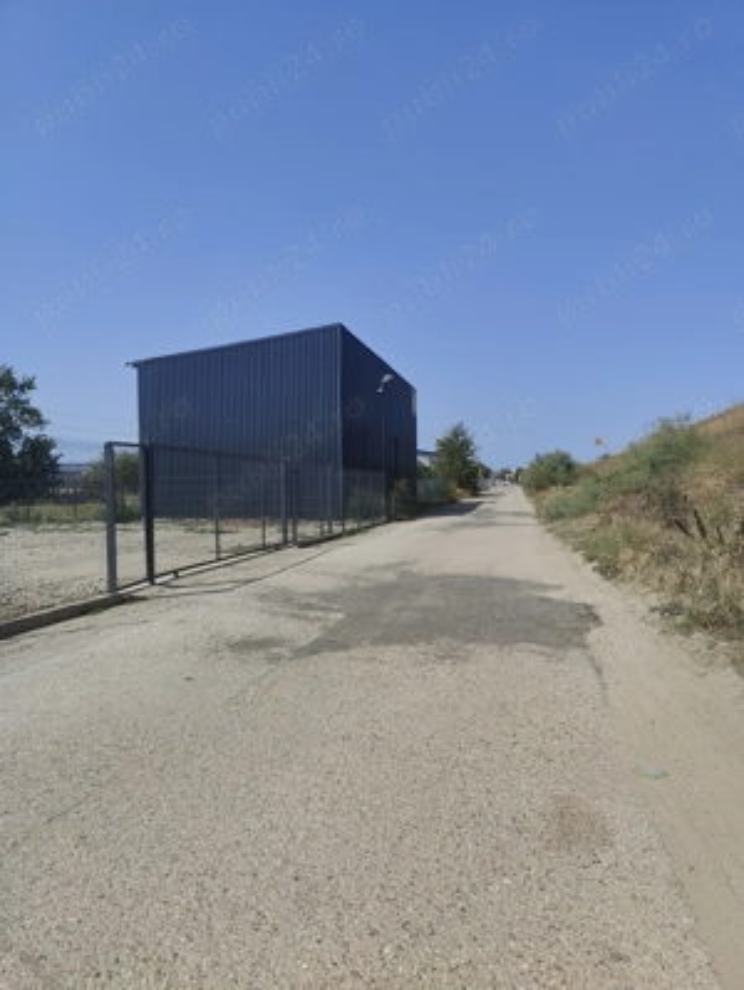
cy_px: 495
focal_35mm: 23
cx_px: 372
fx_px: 658
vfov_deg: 73.9
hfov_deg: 59.0
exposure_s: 1/3480
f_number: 1.8
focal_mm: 6.06
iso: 50
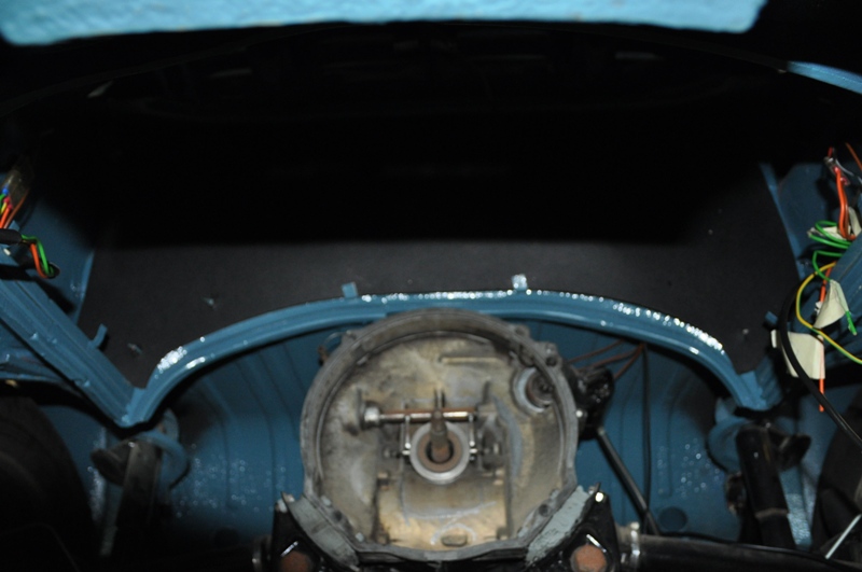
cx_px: 431
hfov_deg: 62.0
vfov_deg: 43.5
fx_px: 717
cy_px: 286
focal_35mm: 30
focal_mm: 20
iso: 800
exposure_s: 1/60
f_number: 4
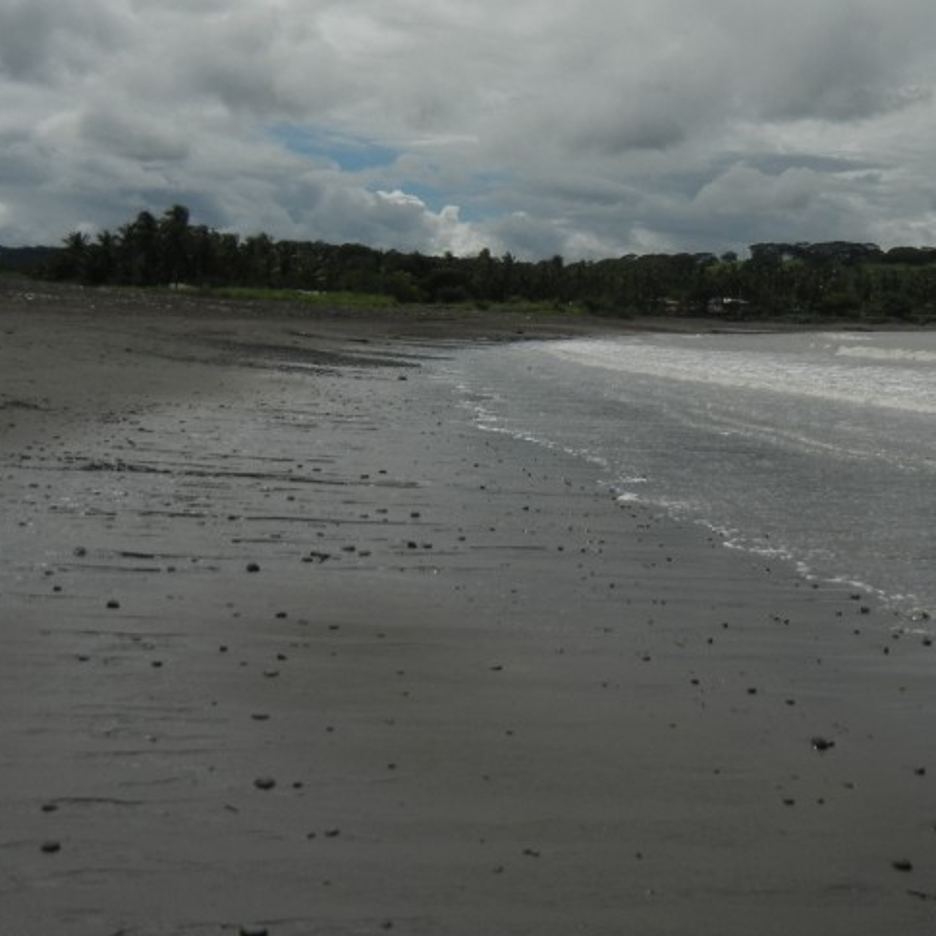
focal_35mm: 56
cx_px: 758
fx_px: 1713
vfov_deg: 30.2
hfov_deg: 29.8
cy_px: 270
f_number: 7
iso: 160
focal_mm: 5.4
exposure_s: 1/1745
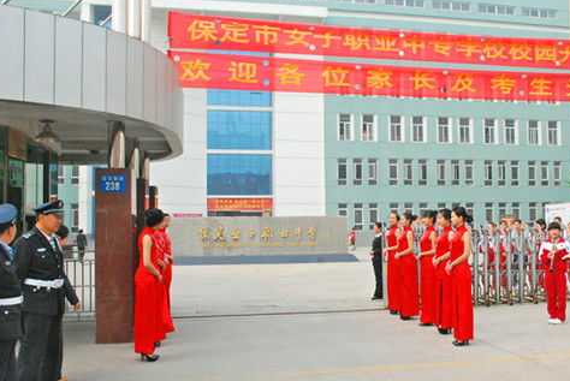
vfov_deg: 35.1
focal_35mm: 38
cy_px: 199
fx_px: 602
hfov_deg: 50.2
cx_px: 351
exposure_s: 1/320
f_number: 11
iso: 1600
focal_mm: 20
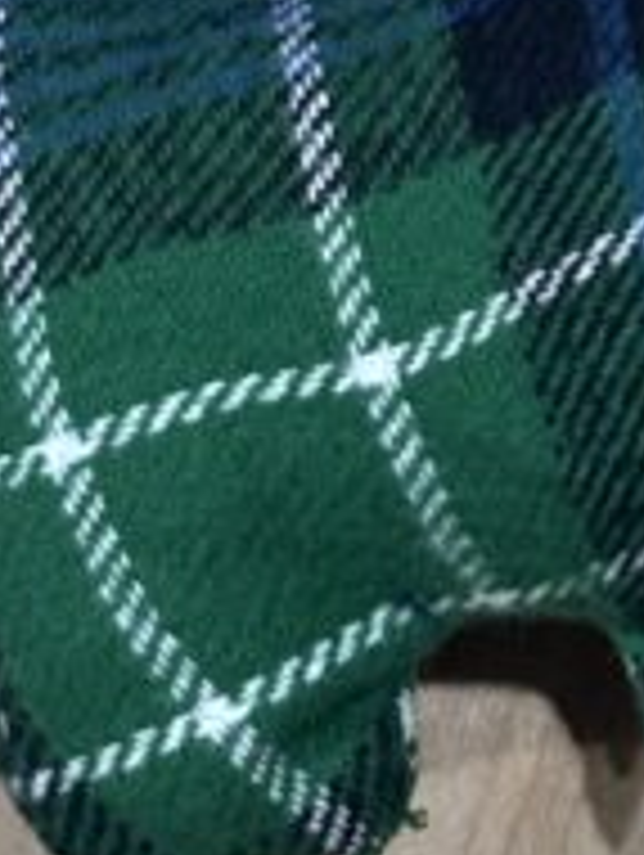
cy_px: -1328
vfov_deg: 6.6
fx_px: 6930
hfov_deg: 5.2
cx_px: 1256
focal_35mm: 280
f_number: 1.6
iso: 100
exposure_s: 1/60
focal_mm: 5.96
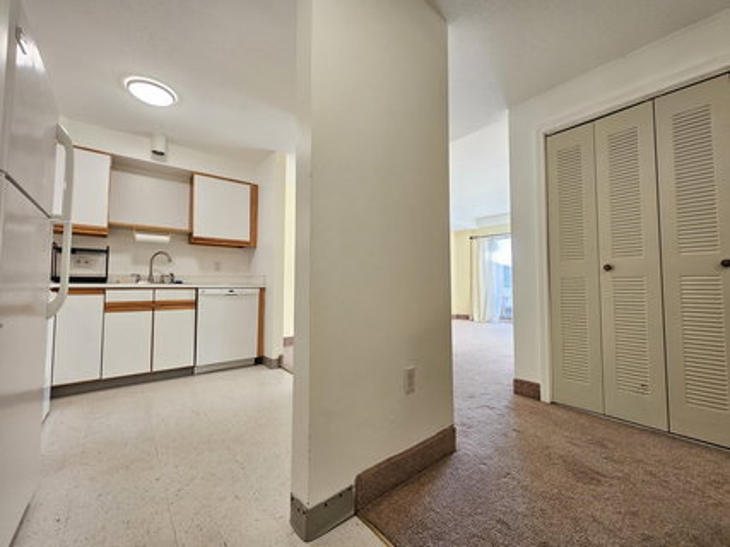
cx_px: 365
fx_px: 274
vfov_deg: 89.9
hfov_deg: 106.2
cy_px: 274
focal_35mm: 13
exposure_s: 1/60
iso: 160
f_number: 2.2
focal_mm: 2.2
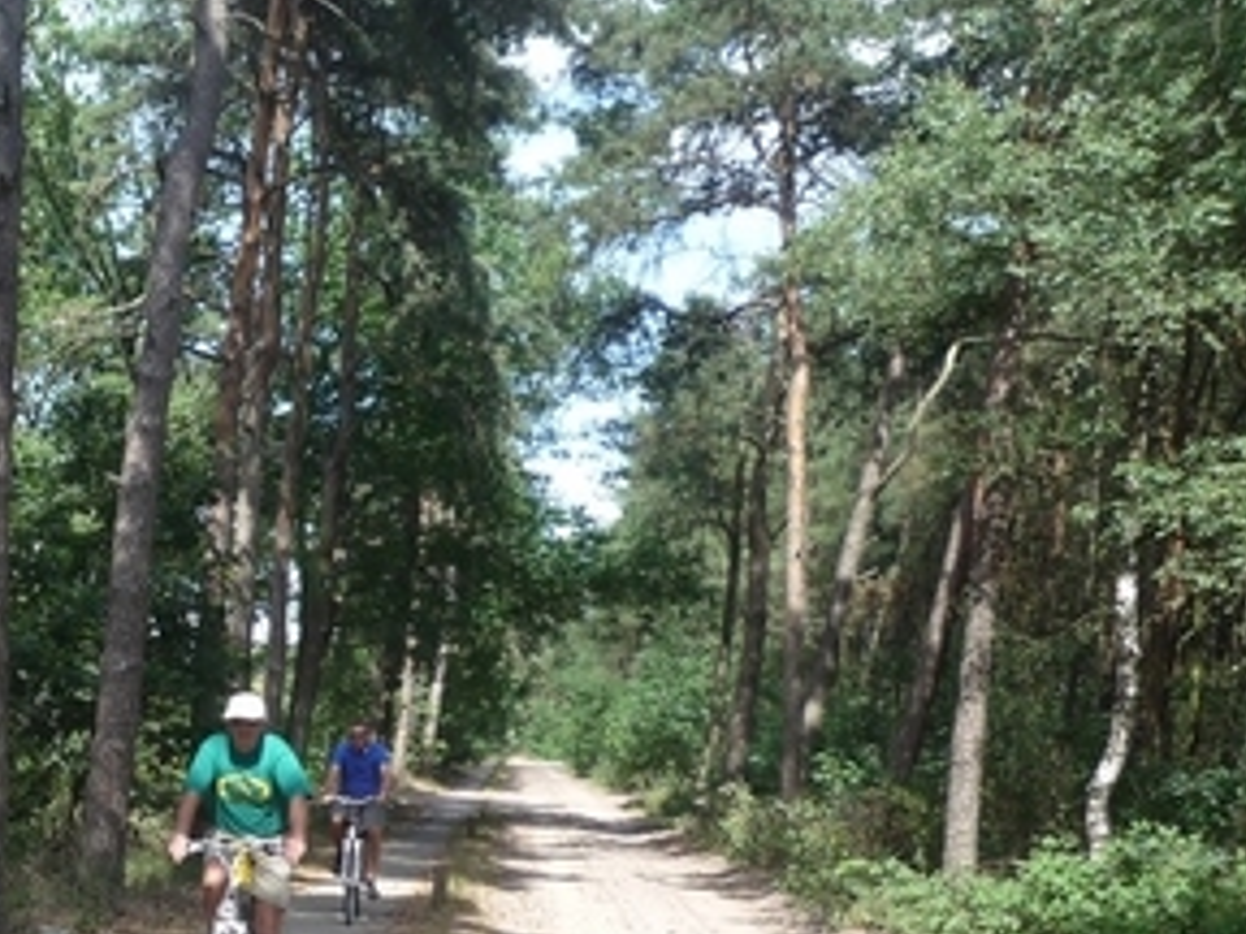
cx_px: -9
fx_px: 1872
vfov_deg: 27.0
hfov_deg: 33.6
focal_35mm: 52
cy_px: 852
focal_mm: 4.4
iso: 100
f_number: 2.8
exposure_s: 1/400
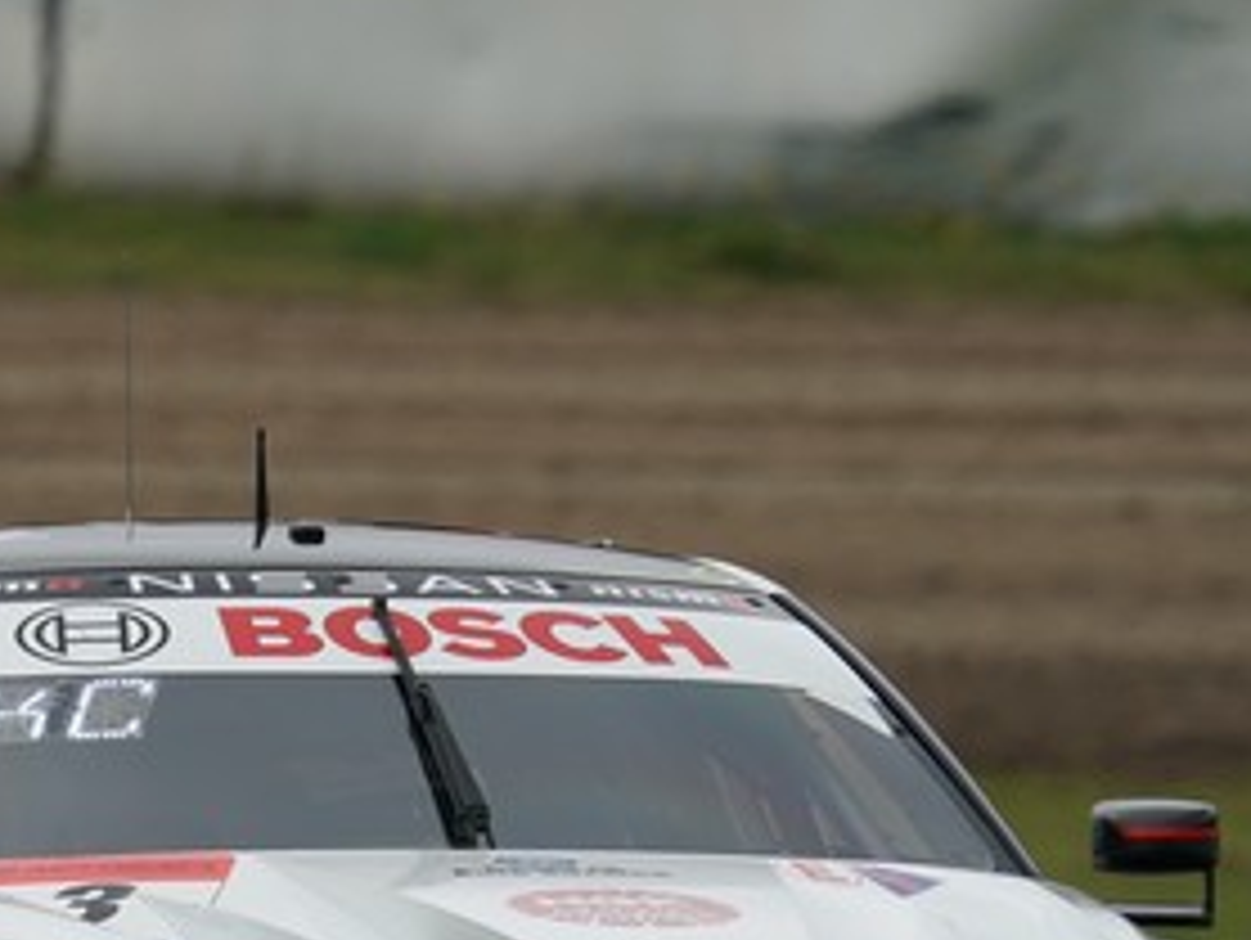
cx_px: 158
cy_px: 949
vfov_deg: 1.0
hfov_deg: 1.3
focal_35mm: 1493
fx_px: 54003
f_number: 9
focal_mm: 600
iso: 320
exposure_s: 1/640
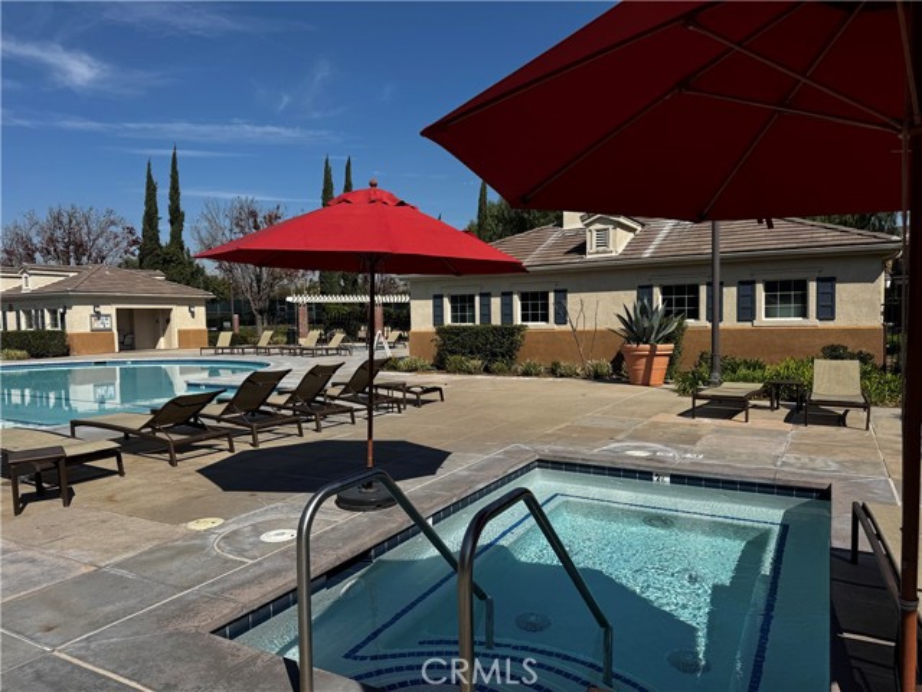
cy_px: 346
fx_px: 639
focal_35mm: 24
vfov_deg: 56.8
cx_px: 461
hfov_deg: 71.6
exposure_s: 1/7092
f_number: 1.78
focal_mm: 6.76
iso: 80
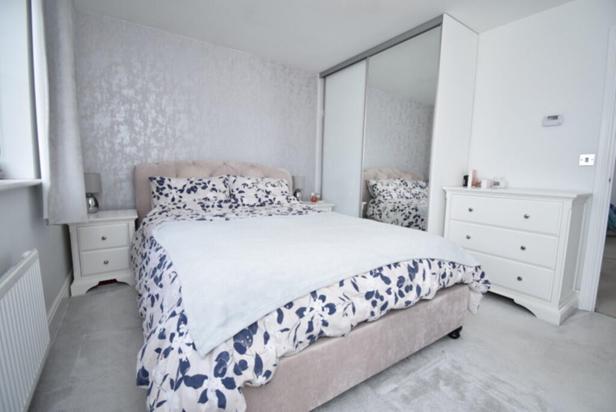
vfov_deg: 77.4
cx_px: 308
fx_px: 257
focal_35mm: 15
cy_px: 206
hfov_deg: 100.4
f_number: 4.5
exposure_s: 1/60
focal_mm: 10
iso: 125
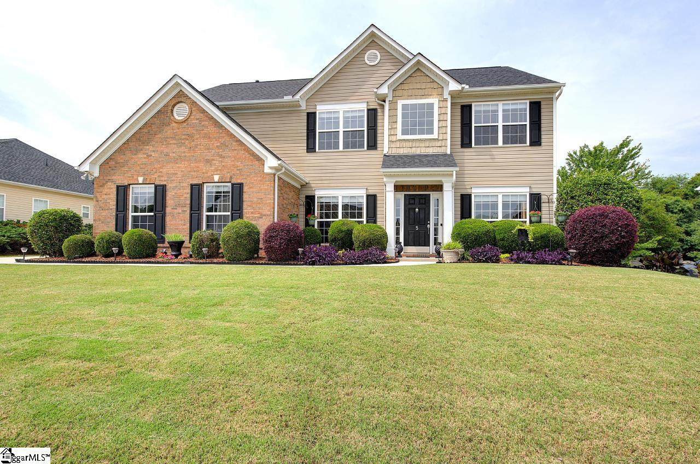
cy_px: 232
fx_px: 330
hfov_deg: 93.4
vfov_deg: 70.2
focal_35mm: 17
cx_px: 350
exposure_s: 1/320
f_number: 11
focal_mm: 17
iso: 400
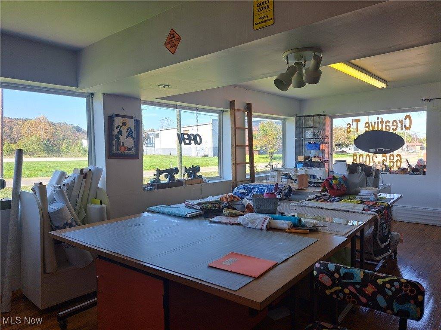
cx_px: 220
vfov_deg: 56.8
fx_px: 306
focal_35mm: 24
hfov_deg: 71.6
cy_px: 165
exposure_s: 1/303
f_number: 1.8
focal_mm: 5.23
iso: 50
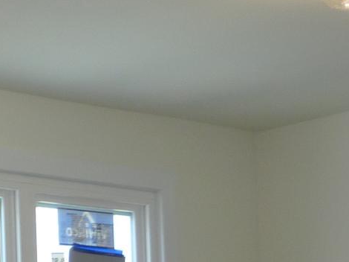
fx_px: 1098
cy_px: 316
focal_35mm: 109
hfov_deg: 17.1
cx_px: -86
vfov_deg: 13.2
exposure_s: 1/30
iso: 80
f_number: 3.3
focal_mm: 4.1
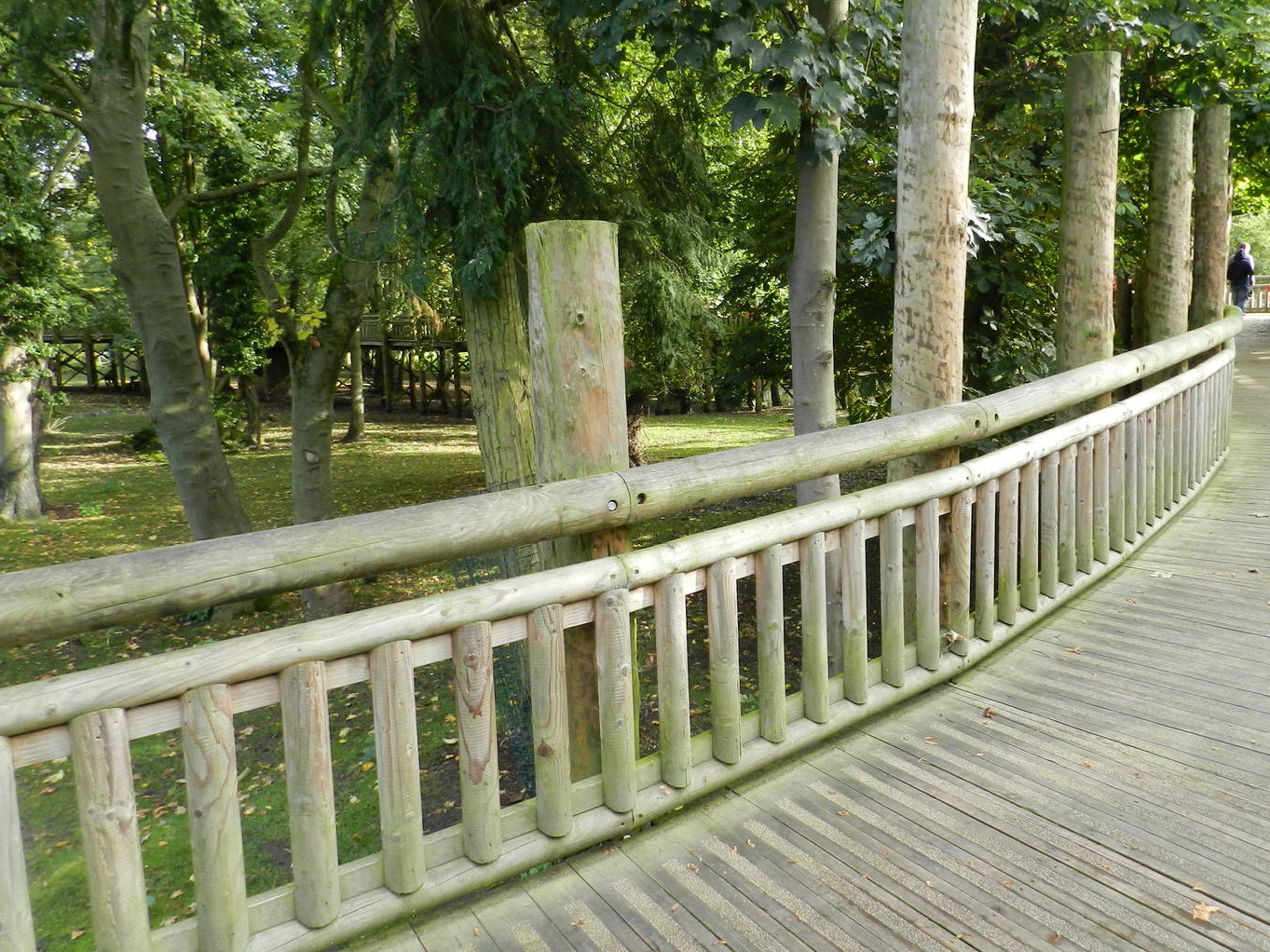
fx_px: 990
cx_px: 725
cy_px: 429
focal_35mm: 27
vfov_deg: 51.3
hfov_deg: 65.0
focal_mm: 4
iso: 160
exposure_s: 1/100
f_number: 3.4
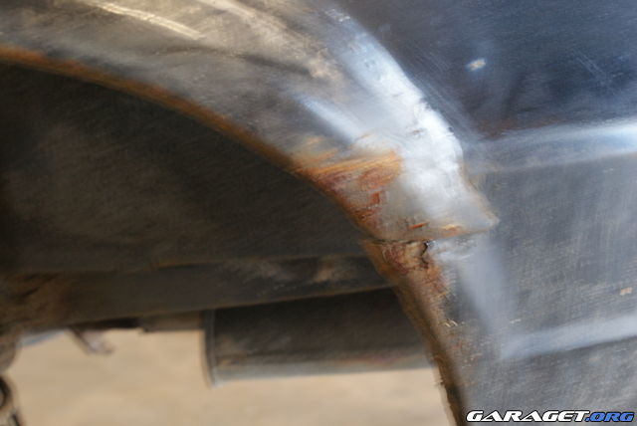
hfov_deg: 29.8
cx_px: 318
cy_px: 213
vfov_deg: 20.2
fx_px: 1195
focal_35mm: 68
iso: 400
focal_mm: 45
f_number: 5.6
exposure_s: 1/5
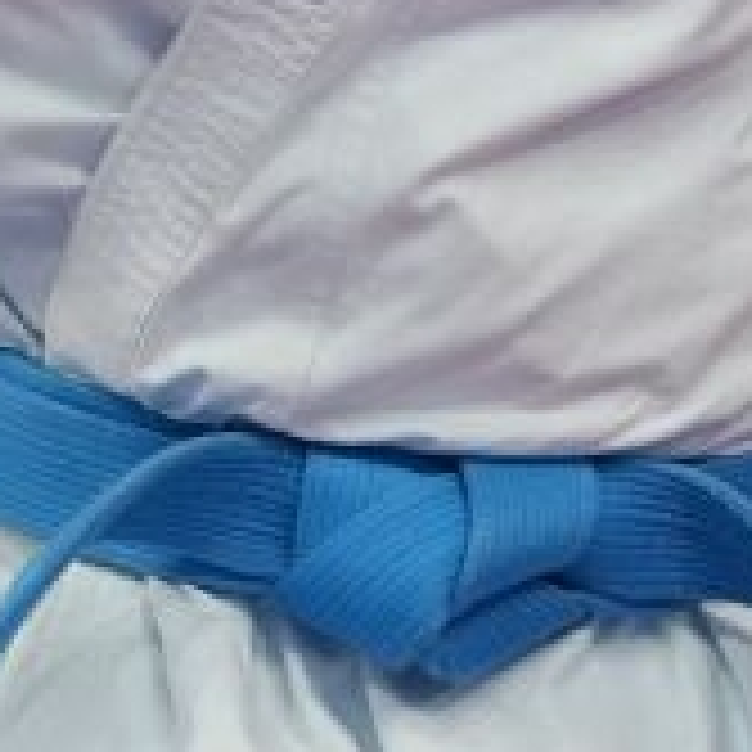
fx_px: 33500
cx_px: 347
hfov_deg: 1.3
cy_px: 581
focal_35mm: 1363
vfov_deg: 1.3
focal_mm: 149
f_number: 2.8
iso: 1600
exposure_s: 1/1000
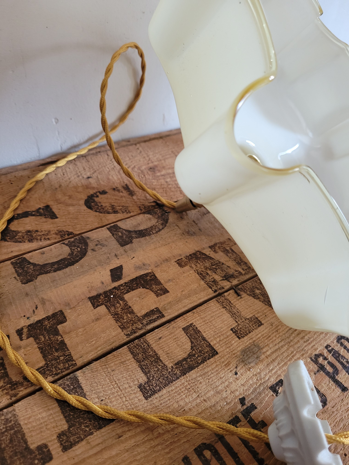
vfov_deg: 67.3
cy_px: 232
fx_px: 350
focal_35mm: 26
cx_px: 174
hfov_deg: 53.1
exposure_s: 1/50
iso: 400
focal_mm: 5.4
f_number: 1.8
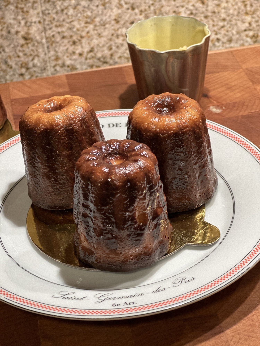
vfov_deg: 25.3
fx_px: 771
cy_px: 173
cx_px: 130
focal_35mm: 77
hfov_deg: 19.1
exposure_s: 1/60
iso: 160
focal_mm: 9
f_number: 2.8
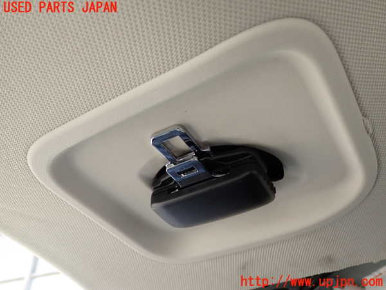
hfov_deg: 56.8
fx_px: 357
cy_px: 145
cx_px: 193
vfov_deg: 44.2
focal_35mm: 32
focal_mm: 5.79
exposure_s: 1/125
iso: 250
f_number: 2.4
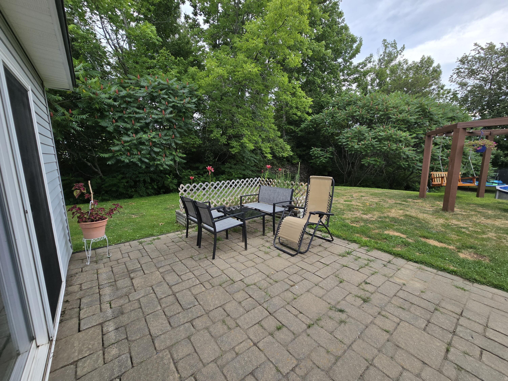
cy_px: 190
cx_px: 254
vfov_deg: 89.9
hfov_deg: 106.2
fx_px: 191
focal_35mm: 13
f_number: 2.2
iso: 50
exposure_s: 1/490
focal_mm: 2.2
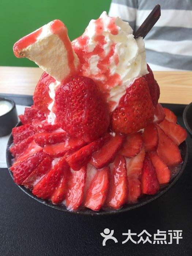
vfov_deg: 61.7
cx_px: 96
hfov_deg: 48.2
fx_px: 214
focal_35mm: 29
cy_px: 128
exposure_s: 1/100
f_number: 2.2
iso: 50
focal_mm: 4.15
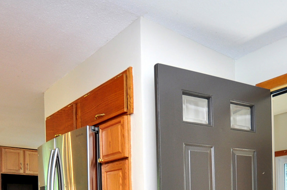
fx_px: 303
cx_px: 150
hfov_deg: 50.7
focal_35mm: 38
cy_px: 212
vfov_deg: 31.0
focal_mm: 10
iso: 320
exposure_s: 1/60
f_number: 3.5
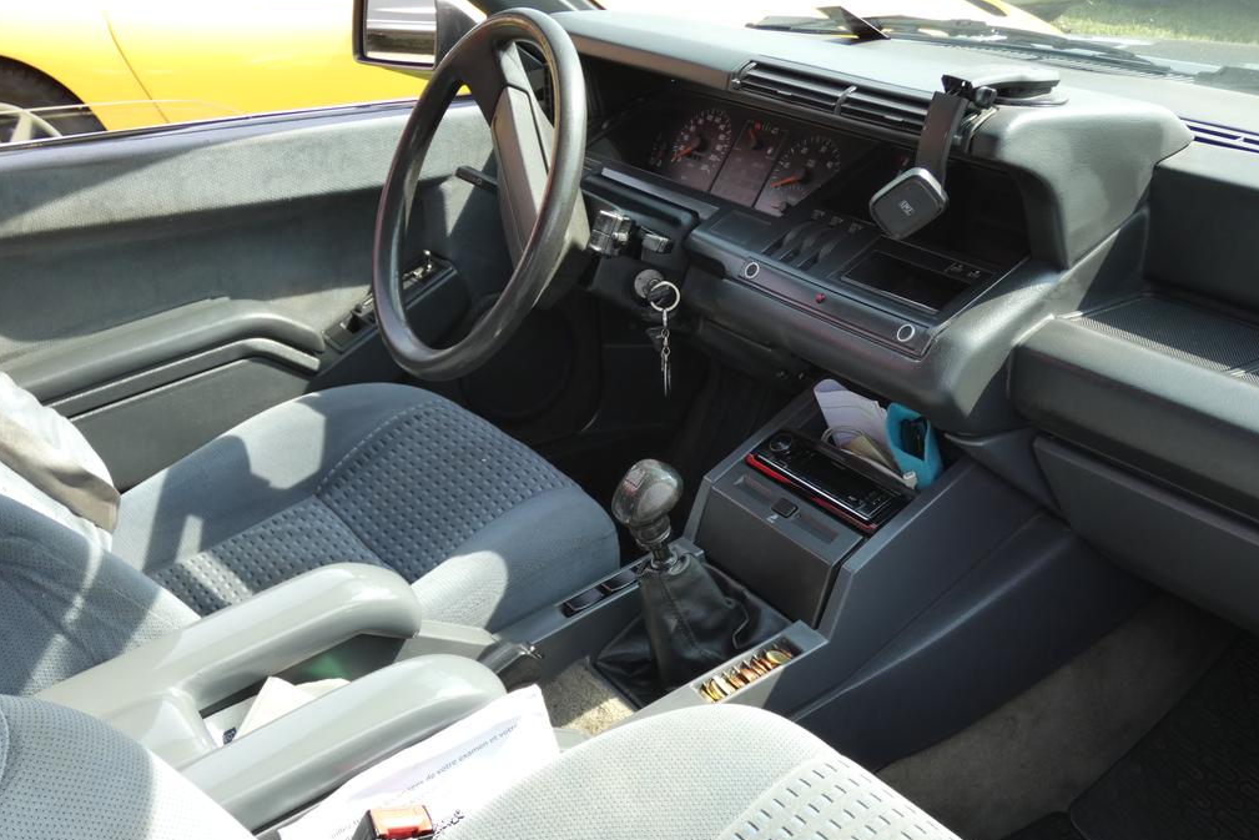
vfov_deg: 35.0
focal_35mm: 38
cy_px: 469
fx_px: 1329
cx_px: 631
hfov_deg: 50.7
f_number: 3.5
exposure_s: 1/125
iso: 80
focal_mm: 6.5
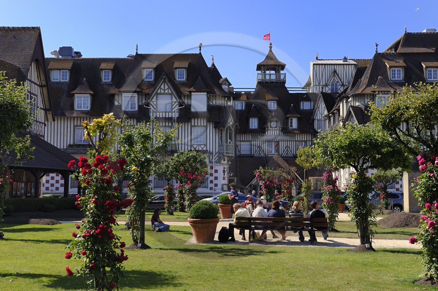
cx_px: 219
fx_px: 584
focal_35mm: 48
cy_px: 146
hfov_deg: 41.1
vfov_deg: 28.0
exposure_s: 1/250
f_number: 9
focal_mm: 48
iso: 200
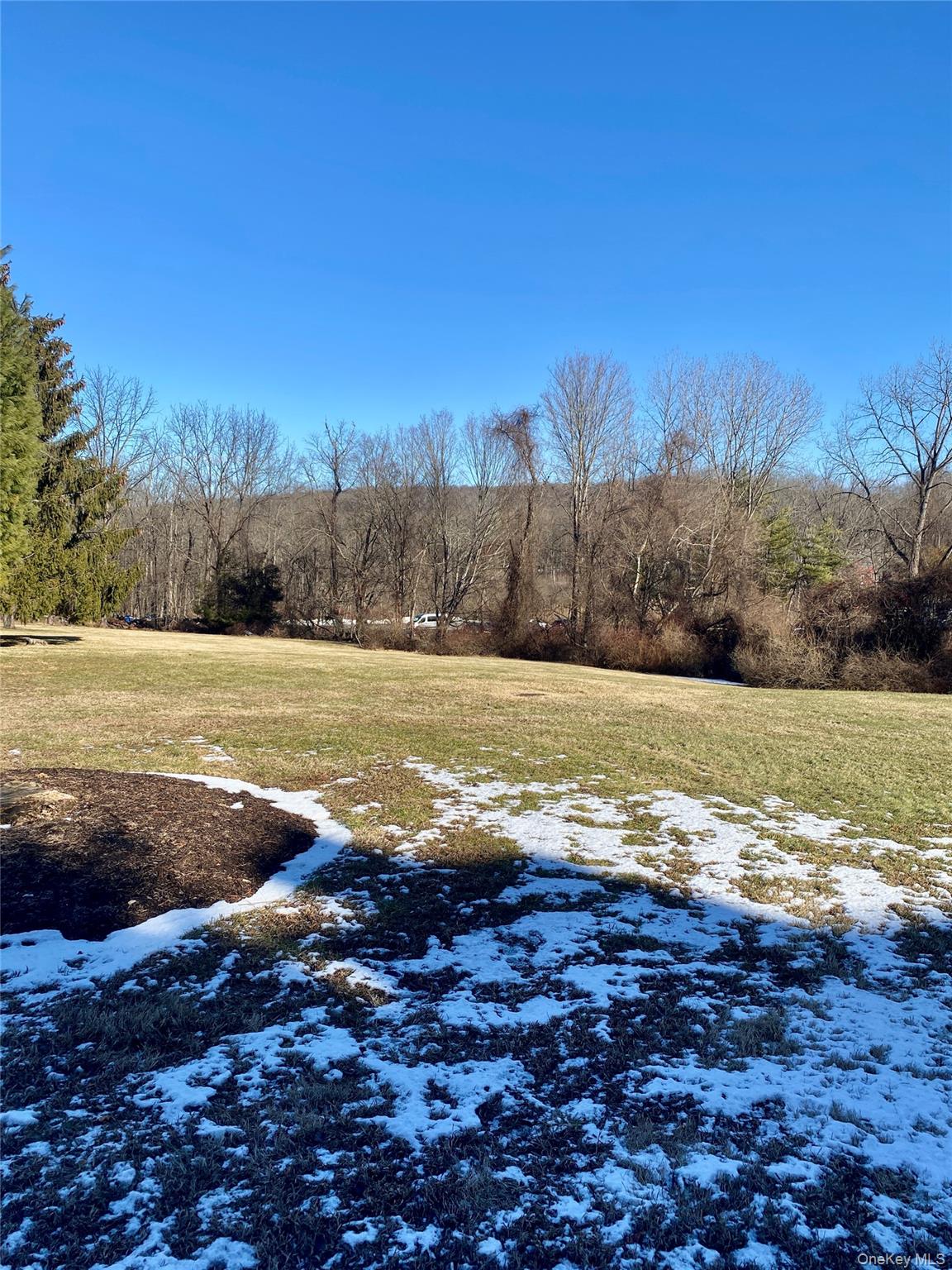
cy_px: 635
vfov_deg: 67.3
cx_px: 476
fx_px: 953
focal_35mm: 26
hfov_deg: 53.1
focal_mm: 4.25
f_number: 1.8
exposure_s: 1/2358
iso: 32
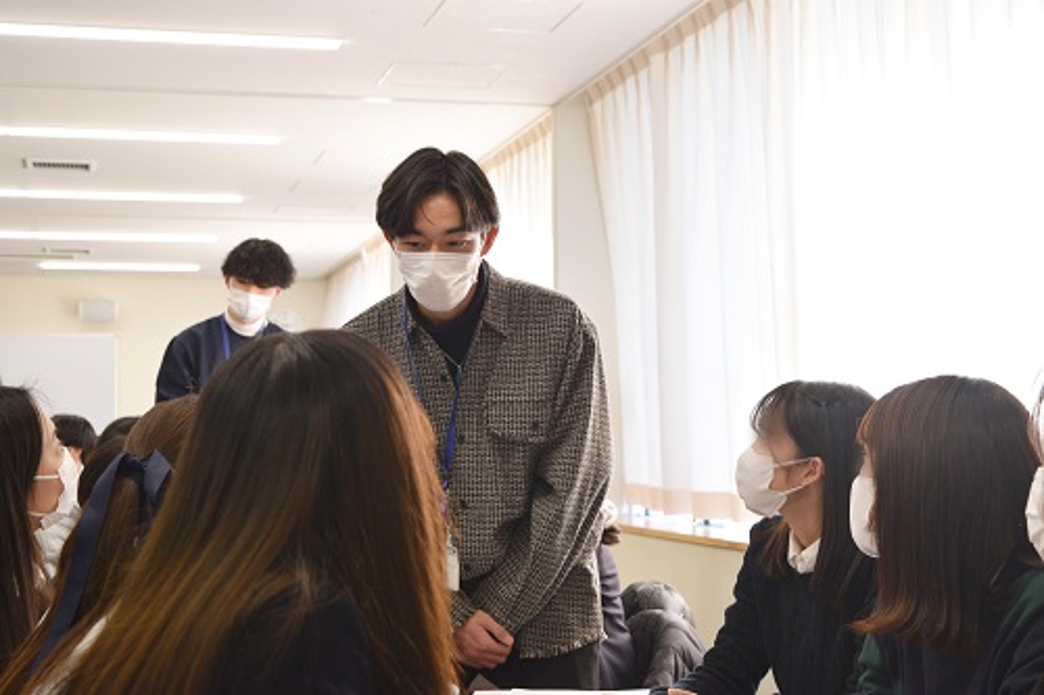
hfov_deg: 31.9
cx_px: 522
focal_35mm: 63
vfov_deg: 21.6
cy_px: 348
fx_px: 1826
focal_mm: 42
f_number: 5
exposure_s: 1/80
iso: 400
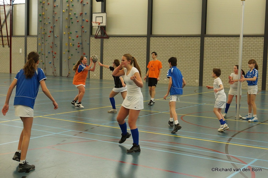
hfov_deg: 46.4
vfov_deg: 31.9
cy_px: 89
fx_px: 313
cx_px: 134
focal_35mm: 42
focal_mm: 28
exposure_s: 1/200
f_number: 3.2
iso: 800
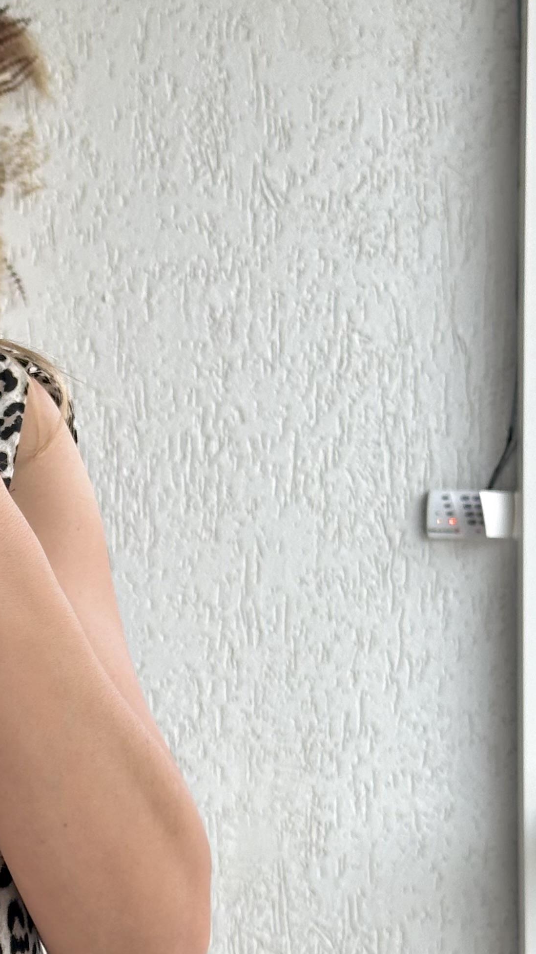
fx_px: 2729
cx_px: -117
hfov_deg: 11.0
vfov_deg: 19.8
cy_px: 588
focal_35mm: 108
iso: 80
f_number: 1.78
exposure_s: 1/136
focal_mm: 6.86
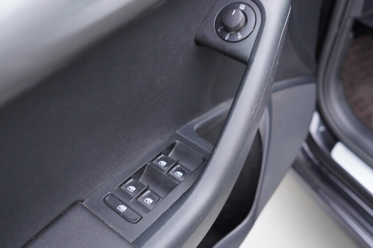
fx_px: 373
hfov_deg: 53.1
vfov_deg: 36.9
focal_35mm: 36
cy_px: 124
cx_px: 186
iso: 320
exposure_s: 1/40
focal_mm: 24
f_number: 2.8
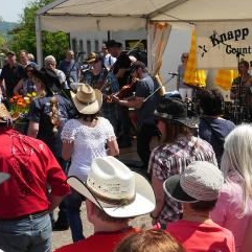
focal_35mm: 82
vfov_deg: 20.9
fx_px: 675
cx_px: 237
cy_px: 199
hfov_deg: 20.6
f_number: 8
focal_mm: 14
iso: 200
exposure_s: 1/320
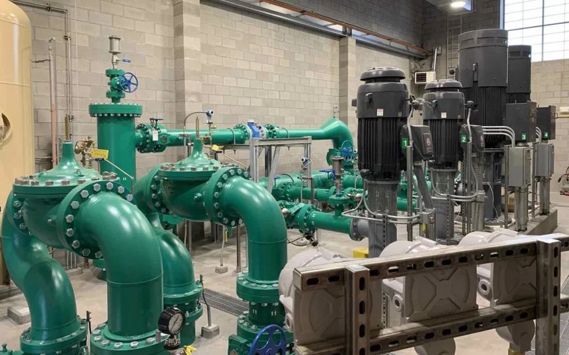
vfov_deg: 44.4
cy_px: 149
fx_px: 434
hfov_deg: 66.5
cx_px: 282
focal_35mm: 28
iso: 160
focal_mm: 4.25
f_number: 1.8
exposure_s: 1/60
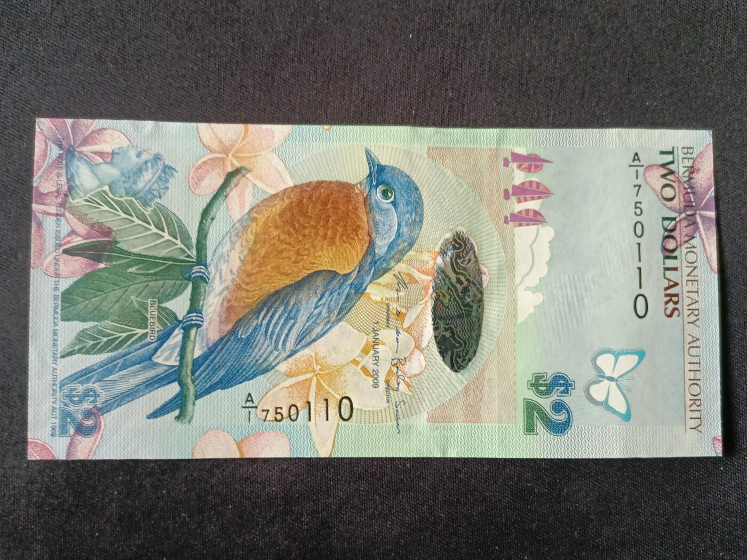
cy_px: 280
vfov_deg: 46.8
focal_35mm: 30
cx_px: 374
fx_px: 647
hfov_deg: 60.0
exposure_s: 1/30
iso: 881
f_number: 1.8
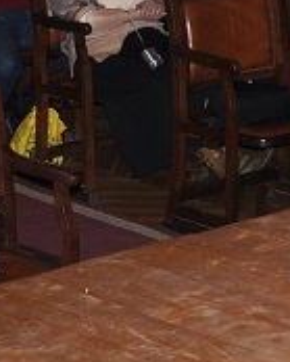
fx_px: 2083
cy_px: -186
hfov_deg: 7.9
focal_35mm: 194
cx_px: 392
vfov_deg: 9.7
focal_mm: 20
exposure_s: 1/60
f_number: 3.8
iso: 250
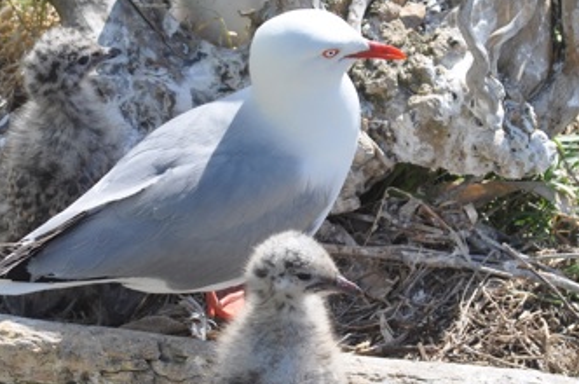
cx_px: 335
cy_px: 216
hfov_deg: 5.6
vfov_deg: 3.7
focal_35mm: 369
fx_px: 5923
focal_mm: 120
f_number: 8
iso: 640
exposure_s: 1/1000
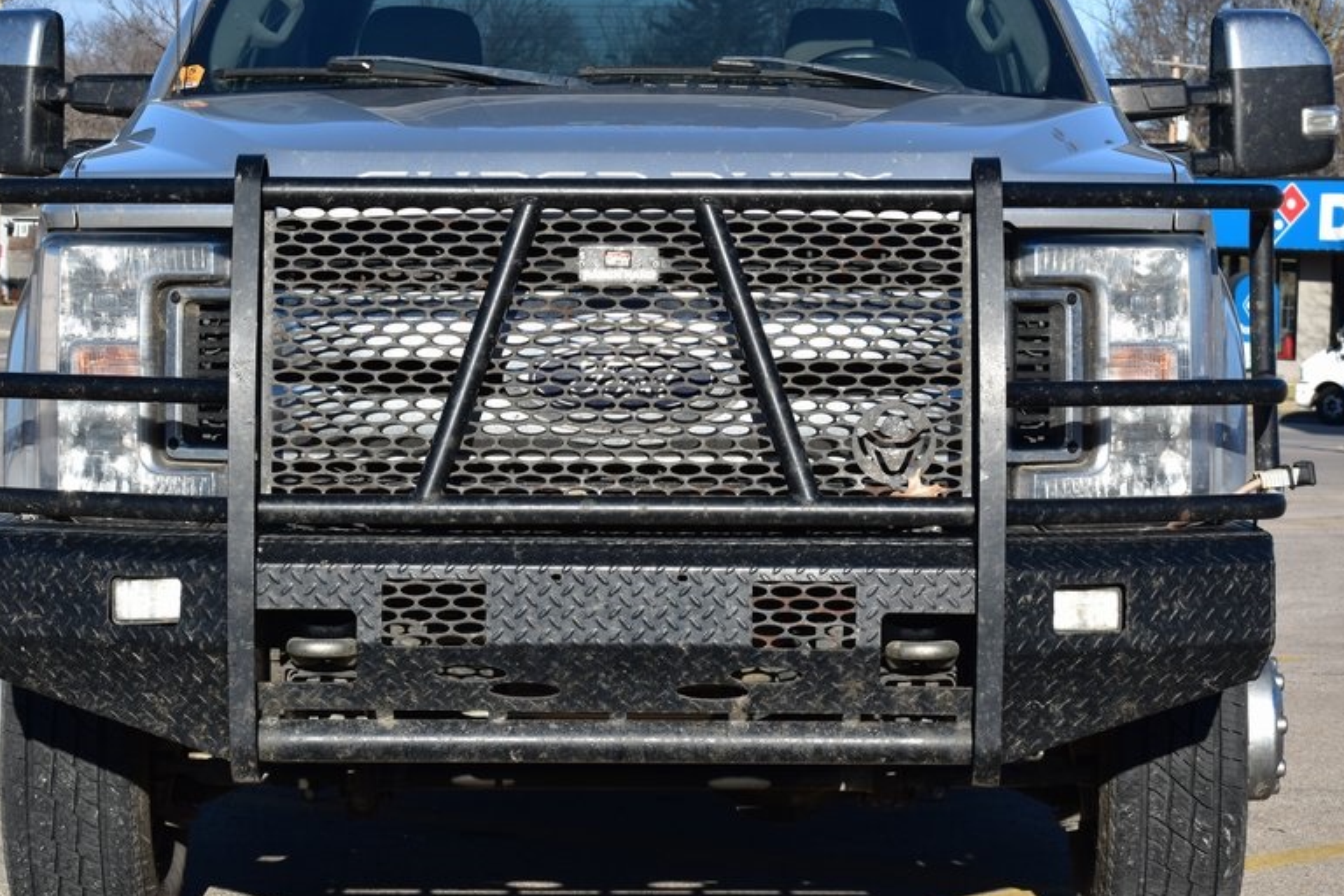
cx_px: 628
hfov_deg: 19.6
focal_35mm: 104
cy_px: 410
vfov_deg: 13.2
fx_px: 3882
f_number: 11
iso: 400
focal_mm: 52
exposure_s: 1/400
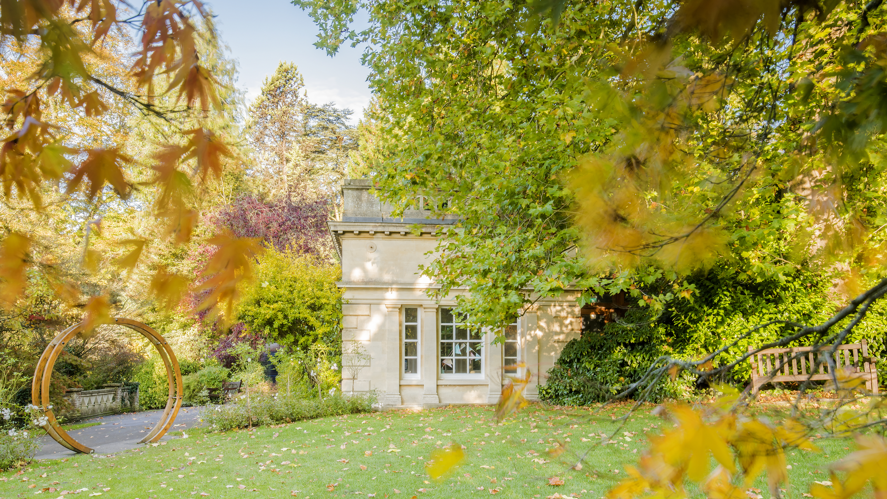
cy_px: 296
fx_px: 753
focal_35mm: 32
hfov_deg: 61.0
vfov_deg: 36.6
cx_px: 443
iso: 100
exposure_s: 1.3
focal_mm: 30
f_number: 22
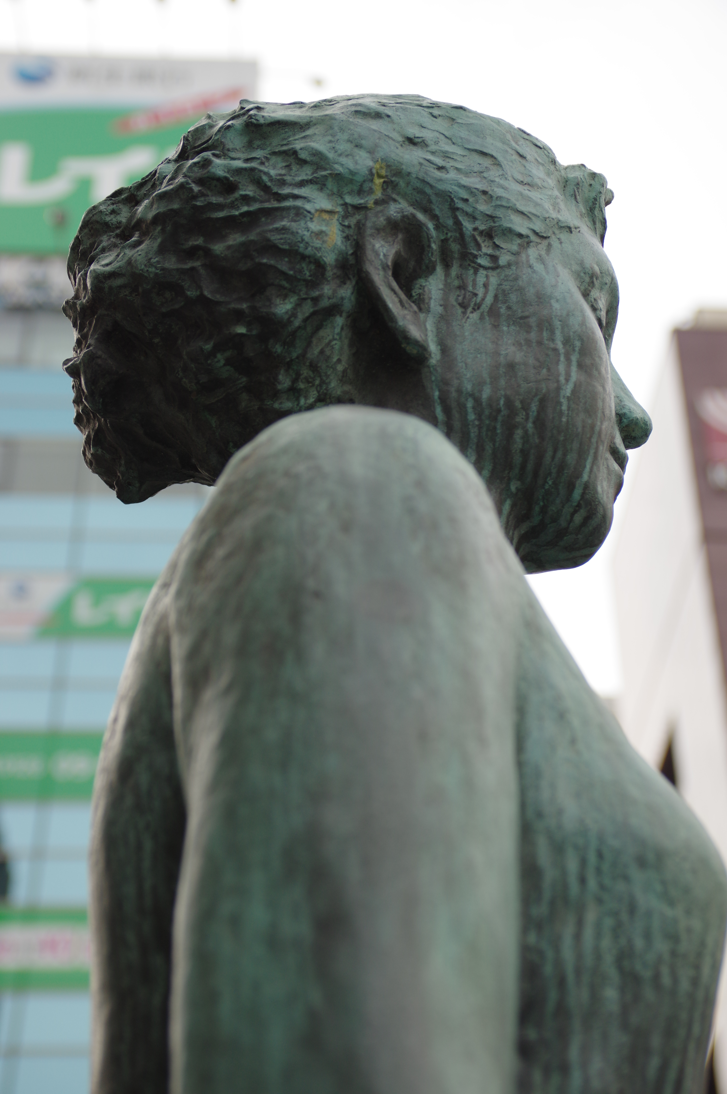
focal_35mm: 64
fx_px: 1942
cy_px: 547
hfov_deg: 21.2
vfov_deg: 31.4
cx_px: 364
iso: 320
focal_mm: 43
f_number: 4
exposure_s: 1/500
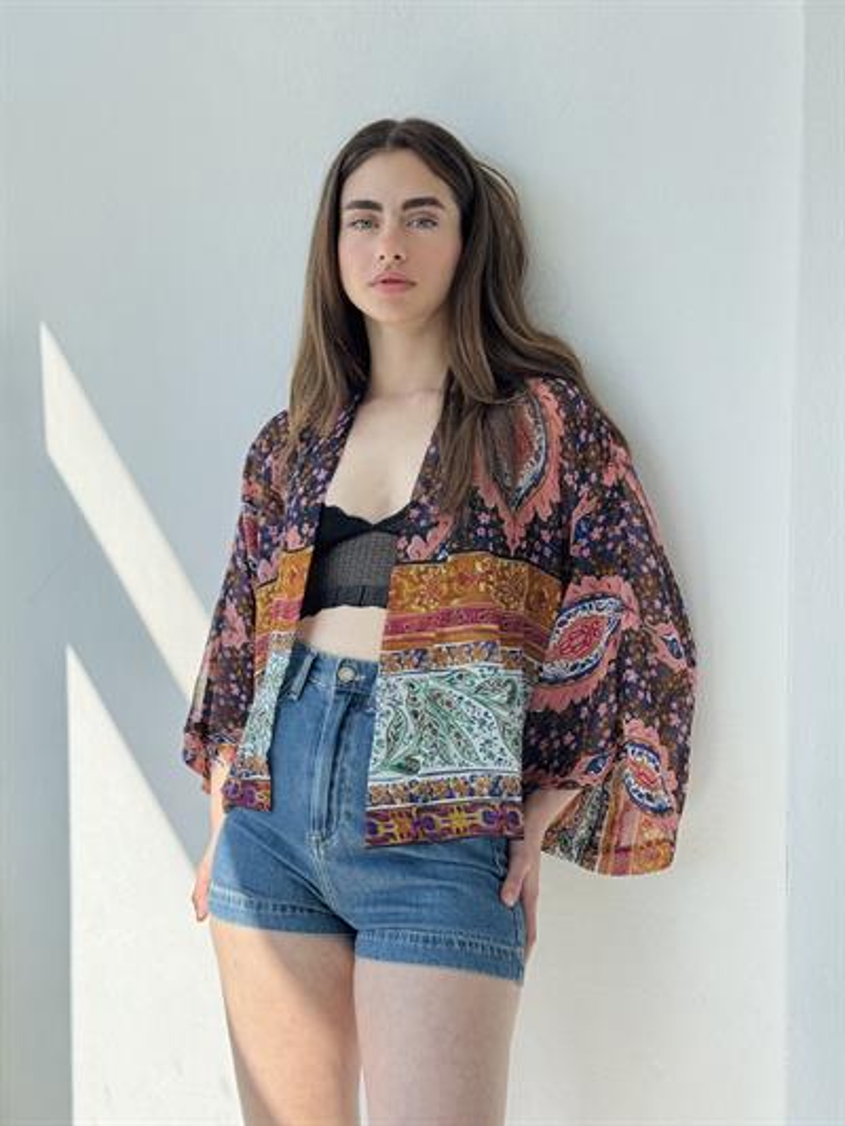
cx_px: 422
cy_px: 563
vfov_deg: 39.6
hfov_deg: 30.3
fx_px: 1562
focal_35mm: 48
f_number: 1.78
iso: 64
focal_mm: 6.76
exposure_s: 1/756
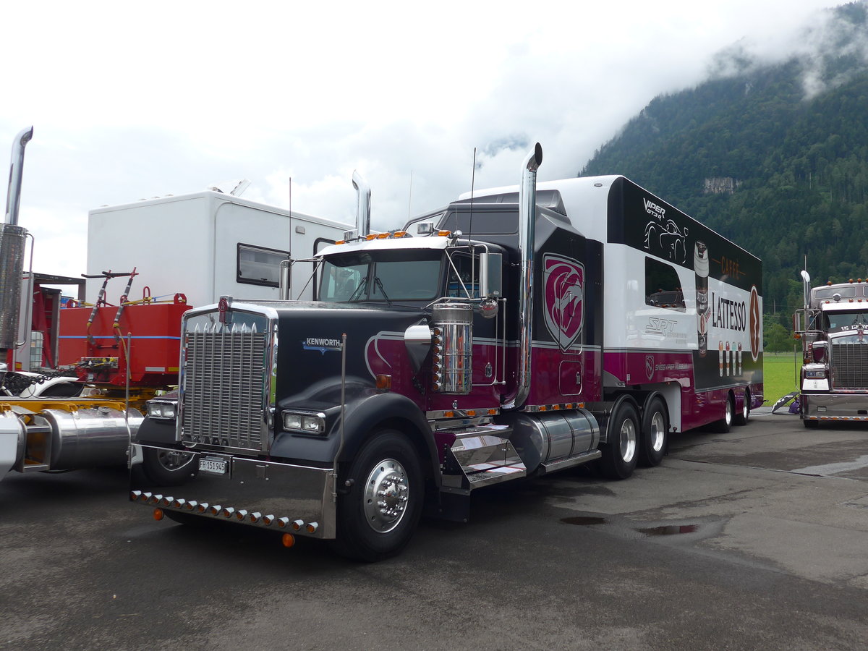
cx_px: 434
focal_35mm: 31
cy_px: 326
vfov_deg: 45.4
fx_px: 777
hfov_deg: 58.4
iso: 80
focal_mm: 6.5
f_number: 2.8
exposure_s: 1/640
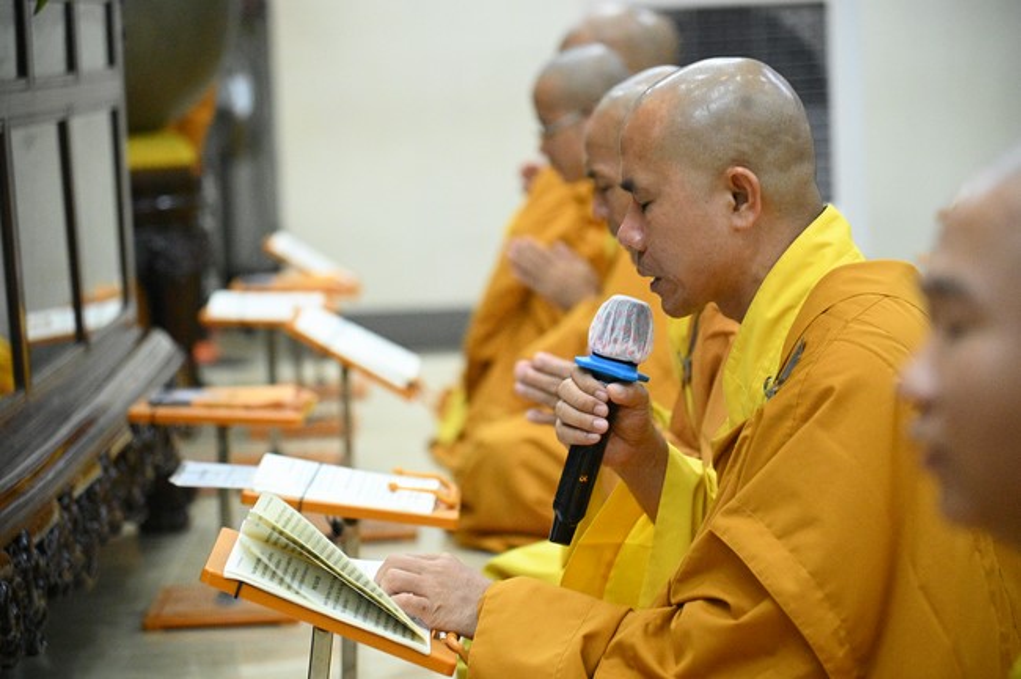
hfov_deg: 17.1
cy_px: 340
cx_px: 510
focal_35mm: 120
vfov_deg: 11.4
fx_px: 3400
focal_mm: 120
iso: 16000
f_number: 4
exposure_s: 1/250
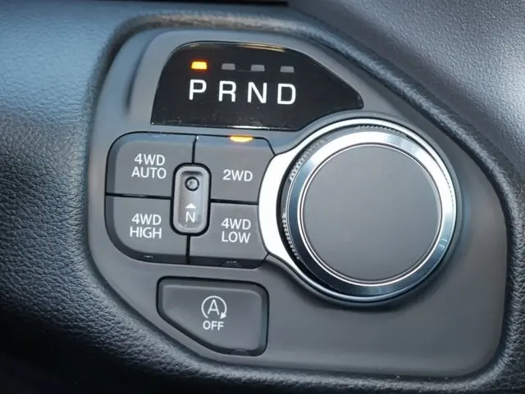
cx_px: 262
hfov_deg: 31.2
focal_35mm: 62
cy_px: 197
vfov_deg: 23.7
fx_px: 941
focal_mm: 31
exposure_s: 1/15
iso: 500
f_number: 5.4
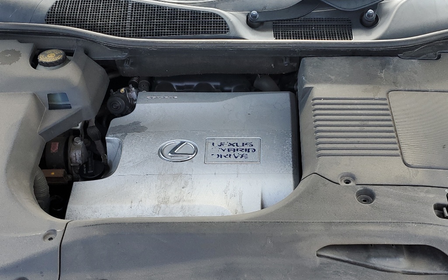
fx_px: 525
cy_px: 178
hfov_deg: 46.0
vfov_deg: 29.7
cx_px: 266
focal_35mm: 43
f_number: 1.5
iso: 50
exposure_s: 1/333
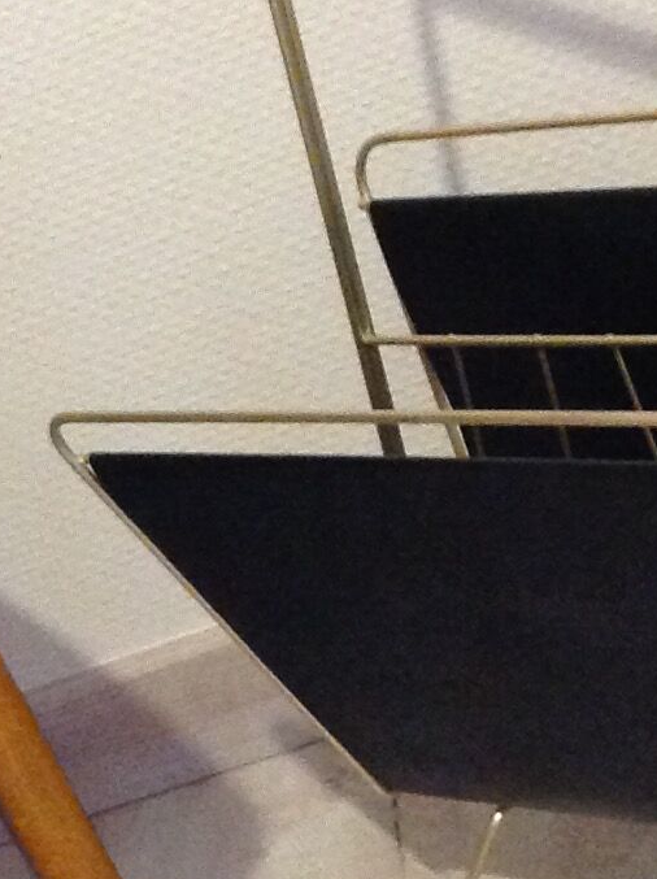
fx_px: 3399
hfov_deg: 11.0
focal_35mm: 134
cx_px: 290
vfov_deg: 14.6
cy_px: 786
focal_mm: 4.28
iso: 400
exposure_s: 1/15
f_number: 2.4
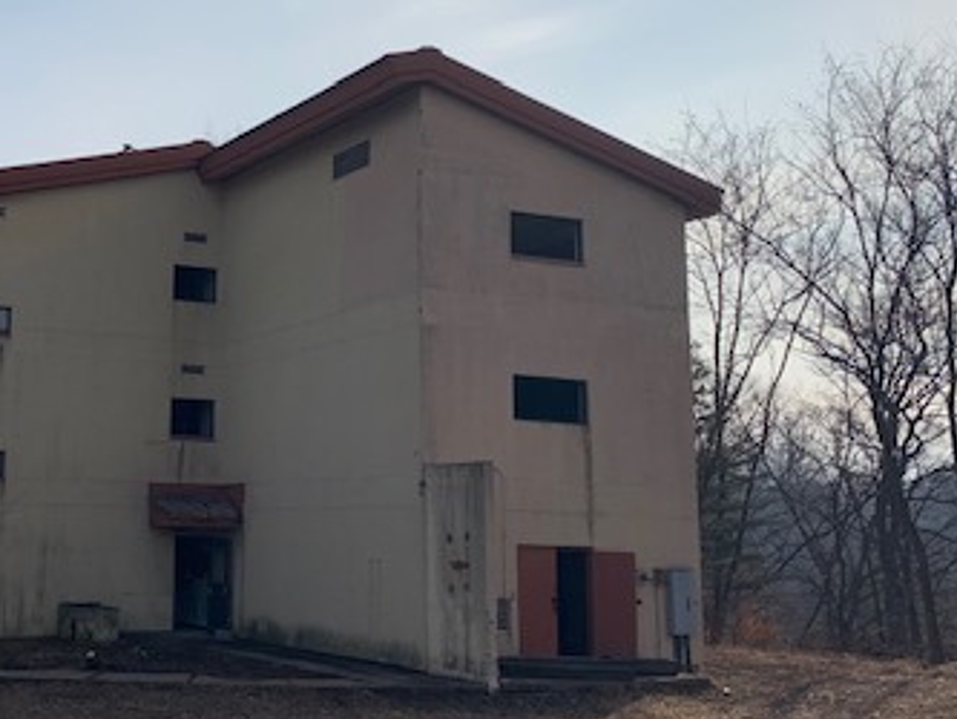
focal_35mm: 50
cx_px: 161
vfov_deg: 29.1
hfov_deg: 36.6
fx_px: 1383
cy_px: 316
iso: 25
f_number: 1.8
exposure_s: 1/5714
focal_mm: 4.25
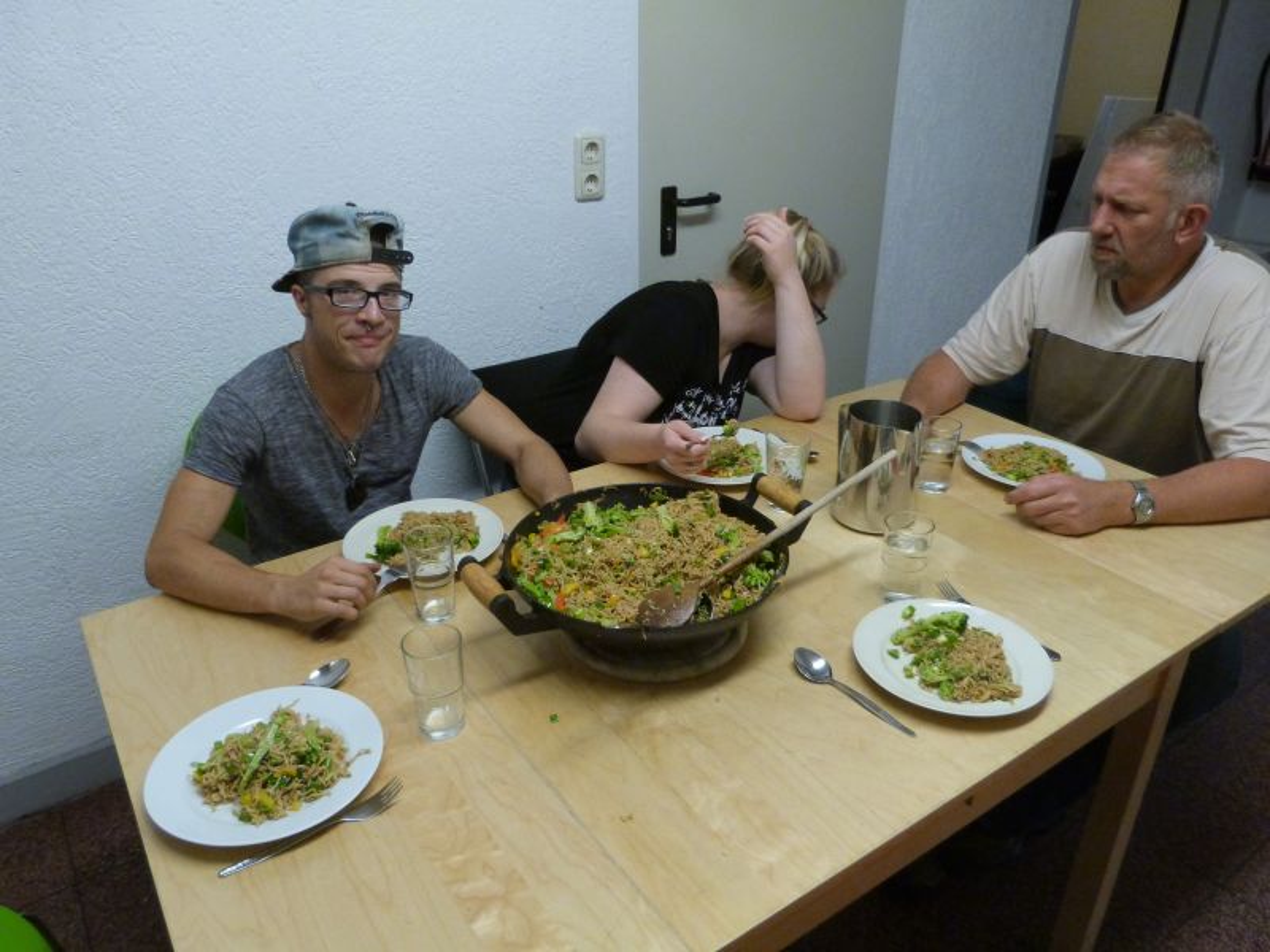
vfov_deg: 54.9
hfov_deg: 69.4
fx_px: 917
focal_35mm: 25
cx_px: 635
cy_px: 476
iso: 400
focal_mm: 4.5
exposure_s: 1/50
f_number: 2.8
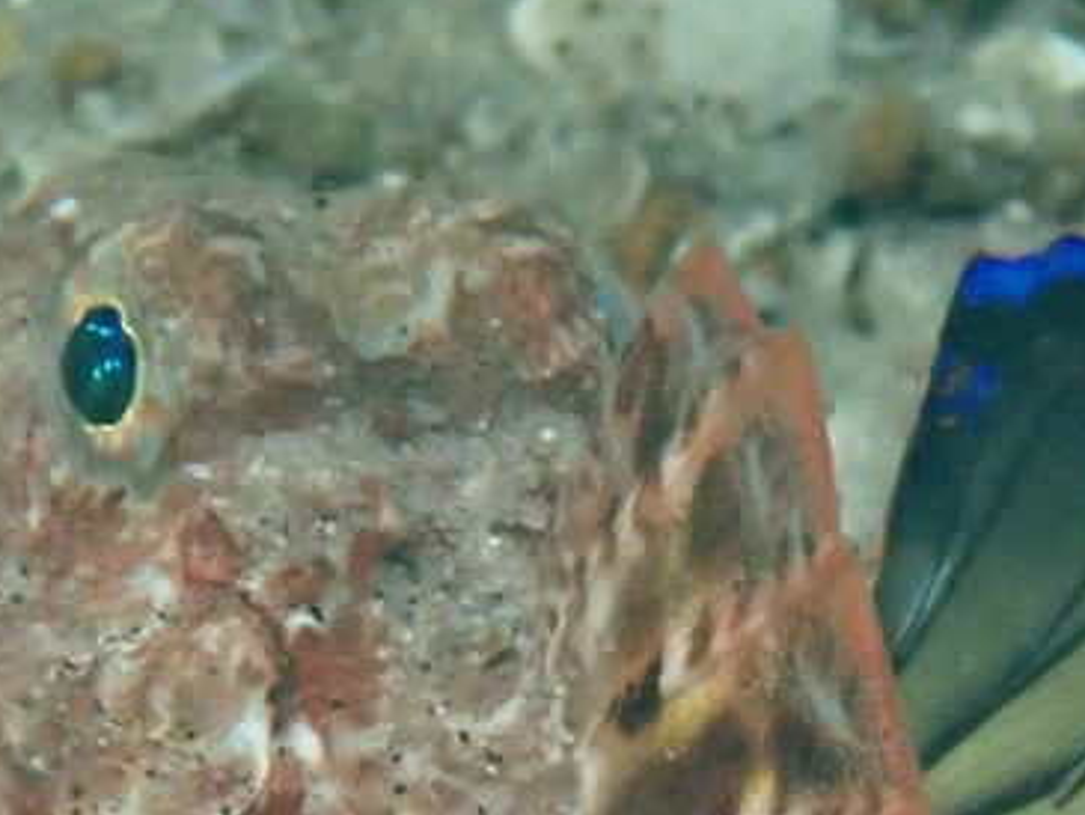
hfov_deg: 6.3
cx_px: 342
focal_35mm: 312
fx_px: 9783
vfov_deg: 4.8
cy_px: 971
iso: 320
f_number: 6.3
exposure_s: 1/200
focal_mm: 18
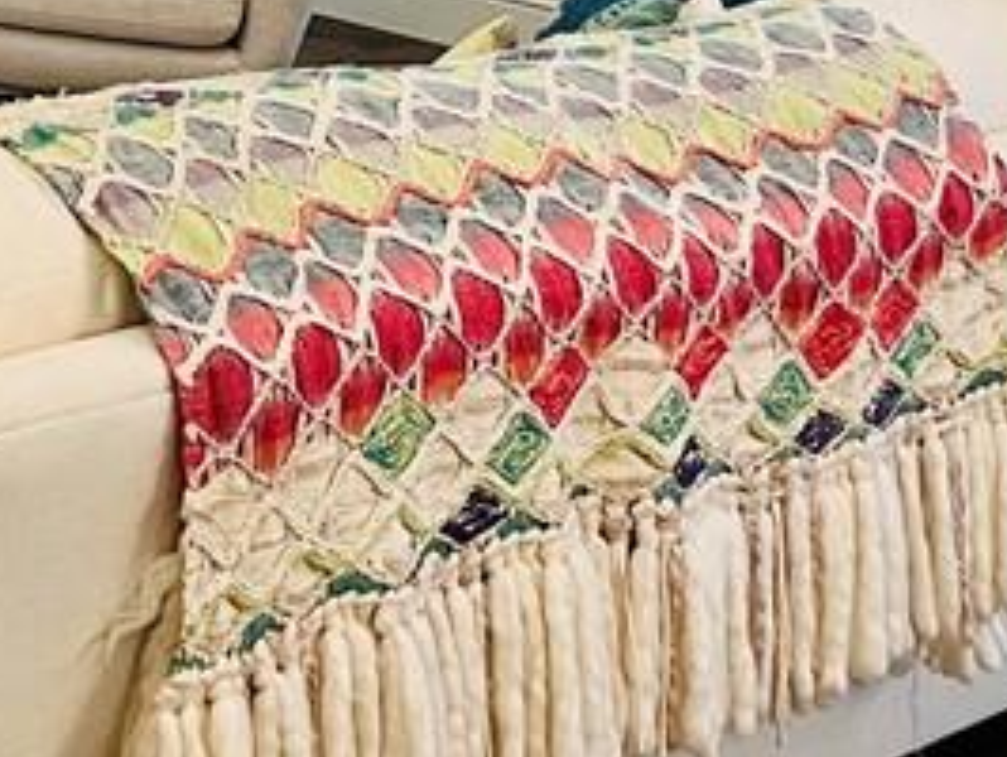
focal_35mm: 100
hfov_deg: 17.6
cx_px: -511
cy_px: -326
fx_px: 2912
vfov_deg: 14.0
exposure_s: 1/60
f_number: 1.6
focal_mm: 5.1
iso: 125
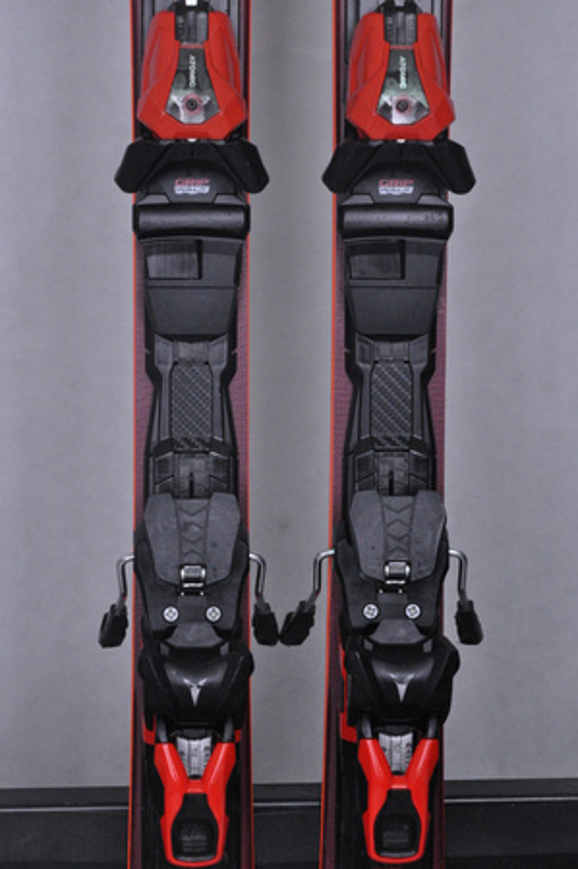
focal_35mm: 112
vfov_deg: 18.2
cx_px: 289
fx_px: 2715
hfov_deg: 12.2
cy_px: 434
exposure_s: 1/125
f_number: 9.5
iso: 3200
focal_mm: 75
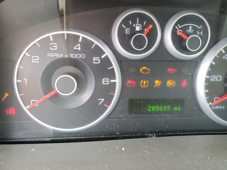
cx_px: 114
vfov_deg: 53.1
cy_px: 85
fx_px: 170
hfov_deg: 67.3
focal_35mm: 26
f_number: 1.5
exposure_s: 1/60.2
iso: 66
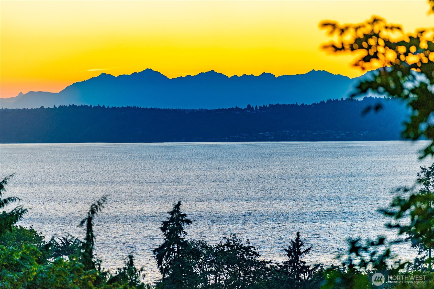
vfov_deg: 6.9
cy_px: 144
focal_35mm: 200
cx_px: 217
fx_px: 2411
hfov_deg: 10.3
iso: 320
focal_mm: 200
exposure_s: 1/250
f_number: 2.8
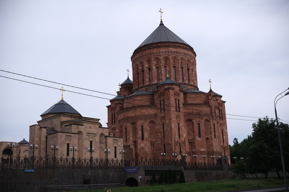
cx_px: 144
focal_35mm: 41
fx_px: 329
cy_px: 96
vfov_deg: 32.6
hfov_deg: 47.4
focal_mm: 27
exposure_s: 1/1100
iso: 320
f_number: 5.6
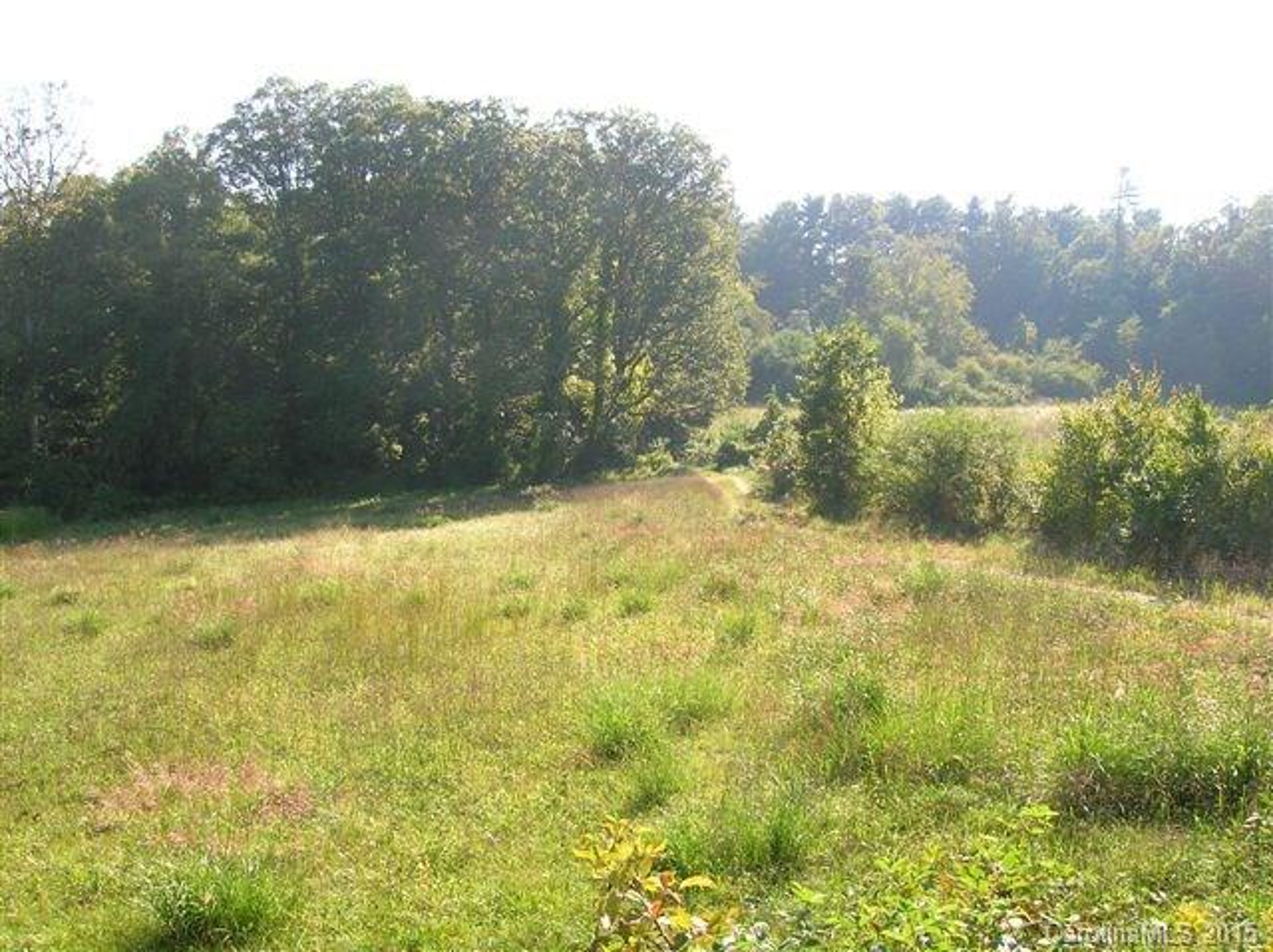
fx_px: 1249
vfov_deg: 41.7
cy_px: 476
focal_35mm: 34
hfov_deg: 54.0
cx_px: 636
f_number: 4.9
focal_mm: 5.7
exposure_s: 1/165
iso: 71
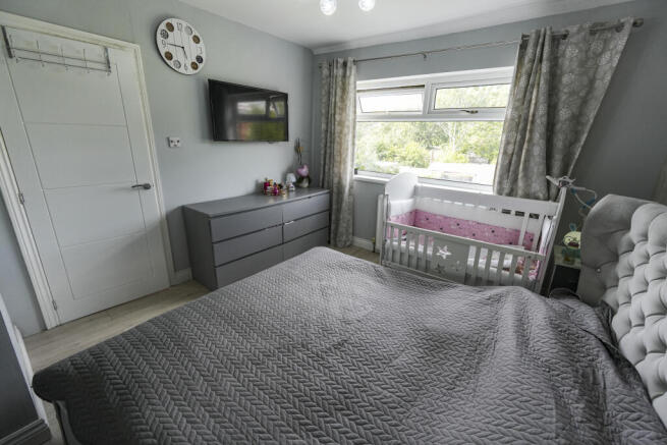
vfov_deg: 77.4
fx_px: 278
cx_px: 334
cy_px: 222
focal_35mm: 15
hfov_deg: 100.4
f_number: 4
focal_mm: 10
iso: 400
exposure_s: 1/160
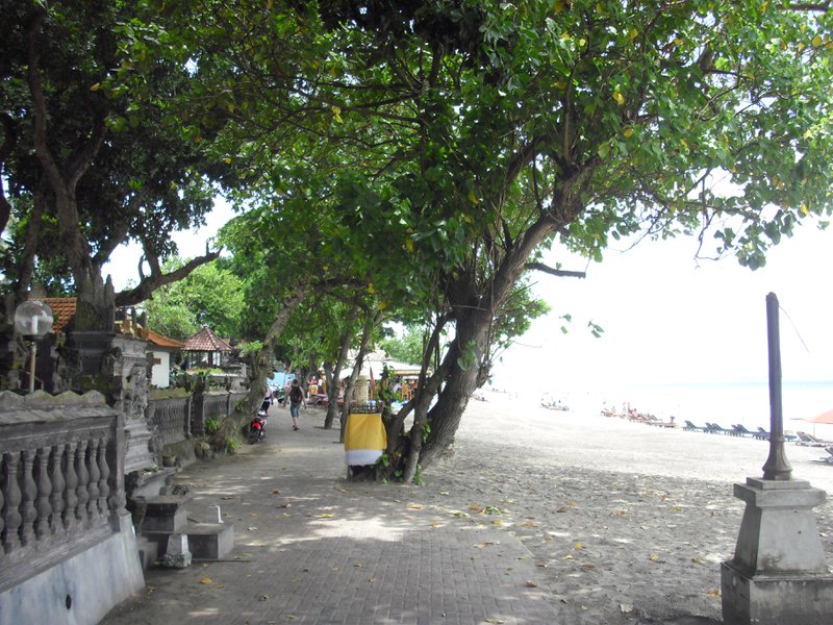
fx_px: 914
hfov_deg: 49.0
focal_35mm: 38
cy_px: 312
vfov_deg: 37.7
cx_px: 416
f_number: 2.8
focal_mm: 6.2
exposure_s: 1/320
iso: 100
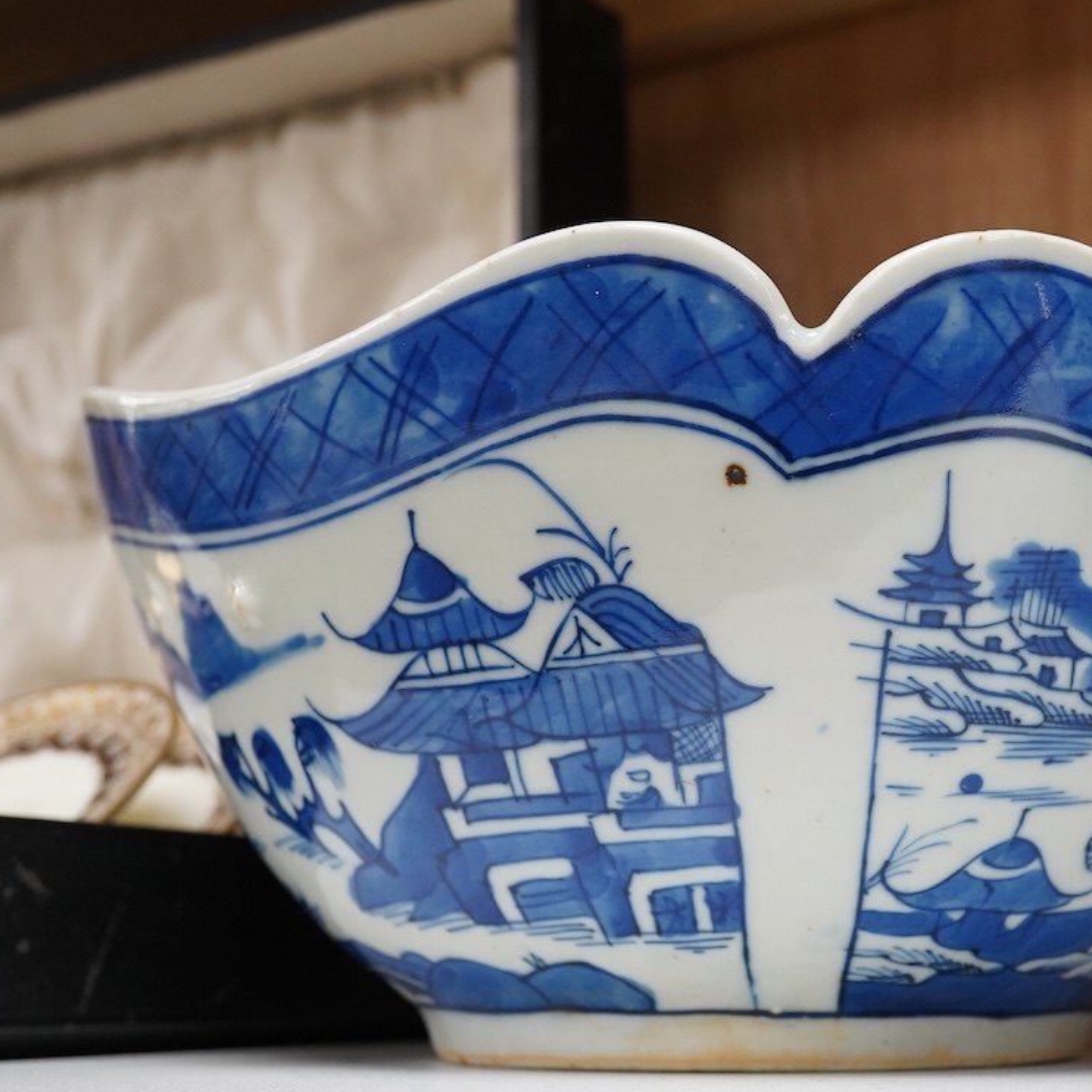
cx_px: 812
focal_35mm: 58
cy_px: 549
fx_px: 2070
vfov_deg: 29.6
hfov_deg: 29.1
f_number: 10
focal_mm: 30
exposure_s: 1/160
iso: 2500
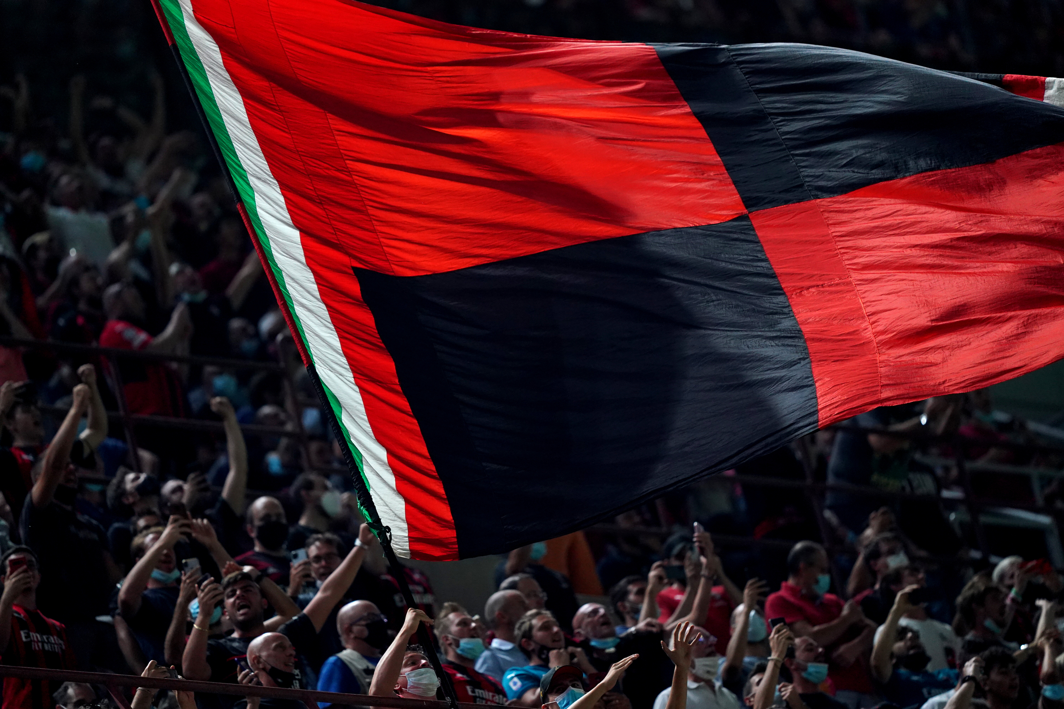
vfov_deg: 3.4
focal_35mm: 400
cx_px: 532
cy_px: 354
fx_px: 11821
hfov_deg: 5.2
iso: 3200
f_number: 2.8
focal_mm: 400
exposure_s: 1/1000
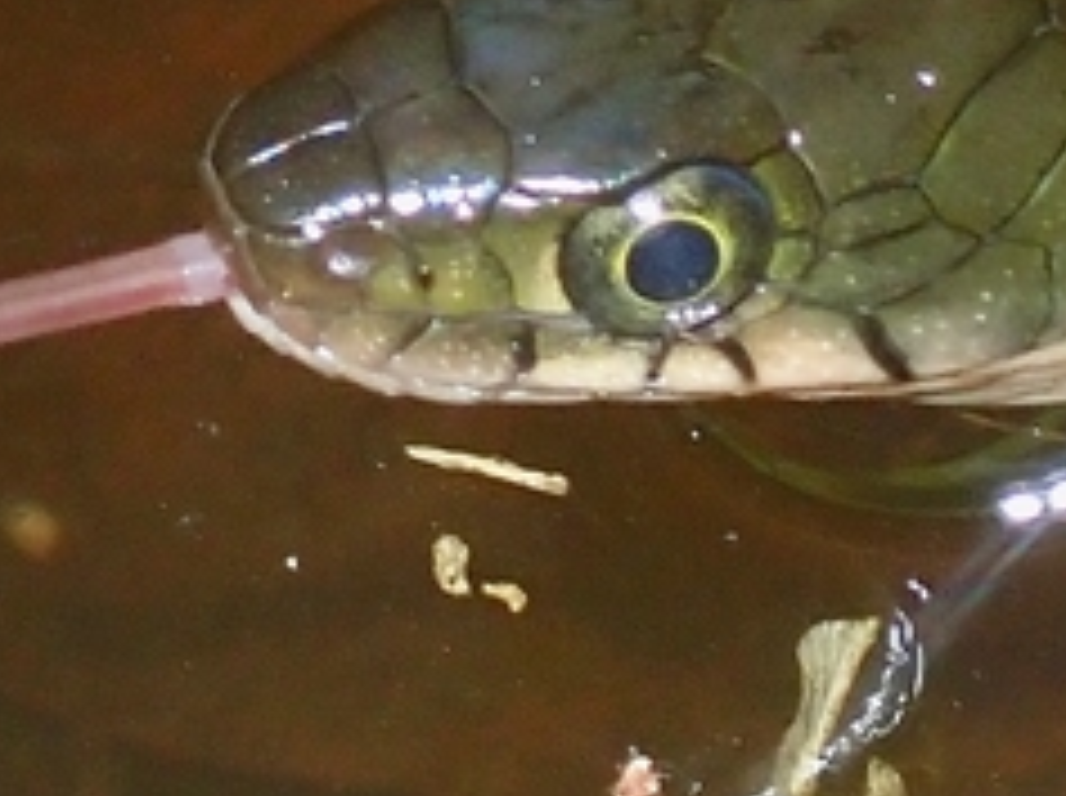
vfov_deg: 3.1
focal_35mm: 482
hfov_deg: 4.1
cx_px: 1053
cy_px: 470
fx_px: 14821
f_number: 6.3
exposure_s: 1/200
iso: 200
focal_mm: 18
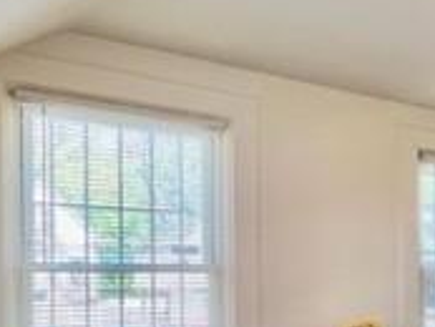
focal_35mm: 48
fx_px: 604
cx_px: 571
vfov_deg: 29.3
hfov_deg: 30.7
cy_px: 284
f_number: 1.8
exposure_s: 1/120
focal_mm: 1.57
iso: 125
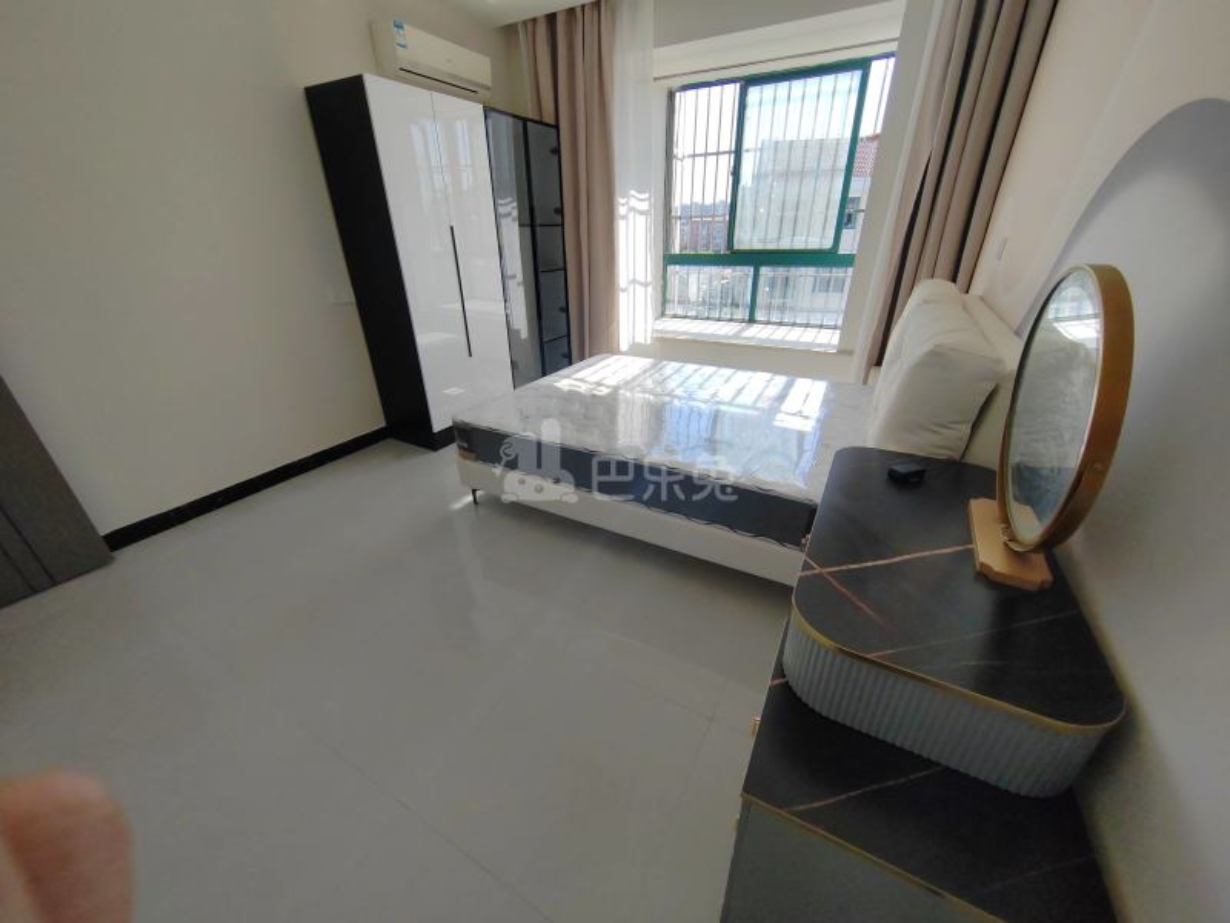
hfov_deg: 106.2
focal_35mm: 13
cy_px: 462
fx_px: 462
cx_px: 615
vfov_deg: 89.9
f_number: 2.2
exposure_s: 1/510
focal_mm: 2.16
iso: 100
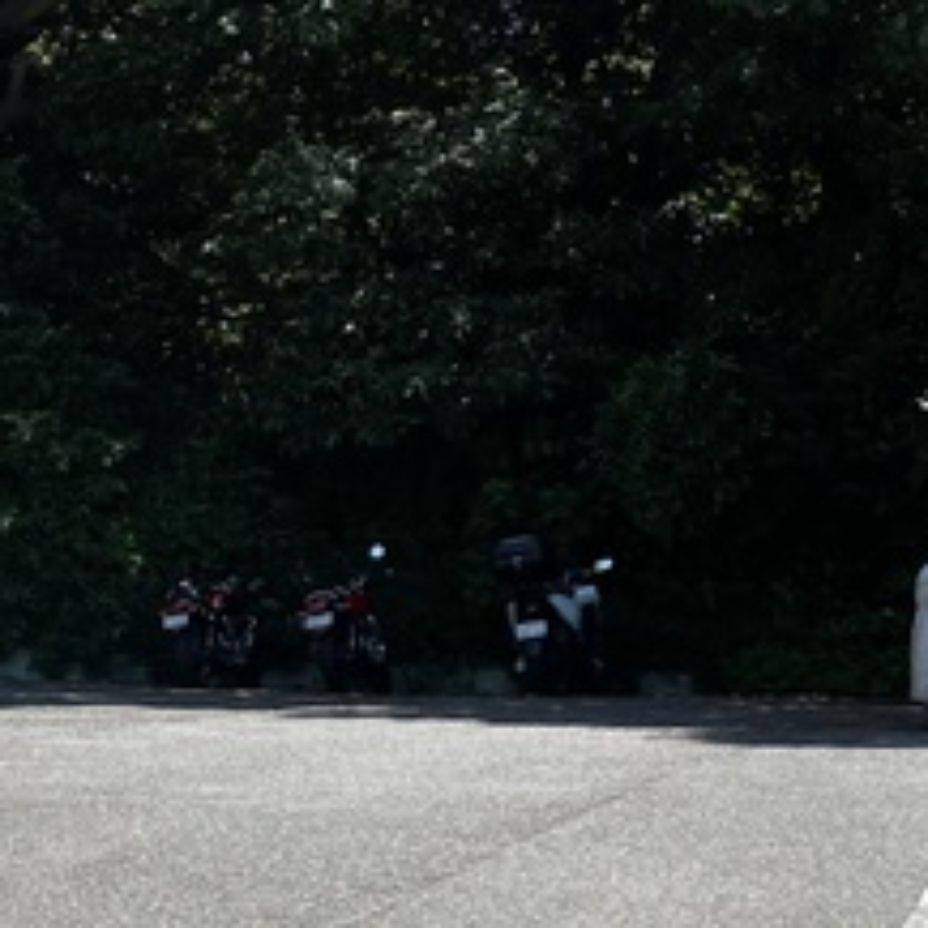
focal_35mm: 74
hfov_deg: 21.9
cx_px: -145
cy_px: 708
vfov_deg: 23.1
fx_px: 2244
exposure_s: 1/1667
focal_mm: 4.2
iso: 32
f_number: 1.6
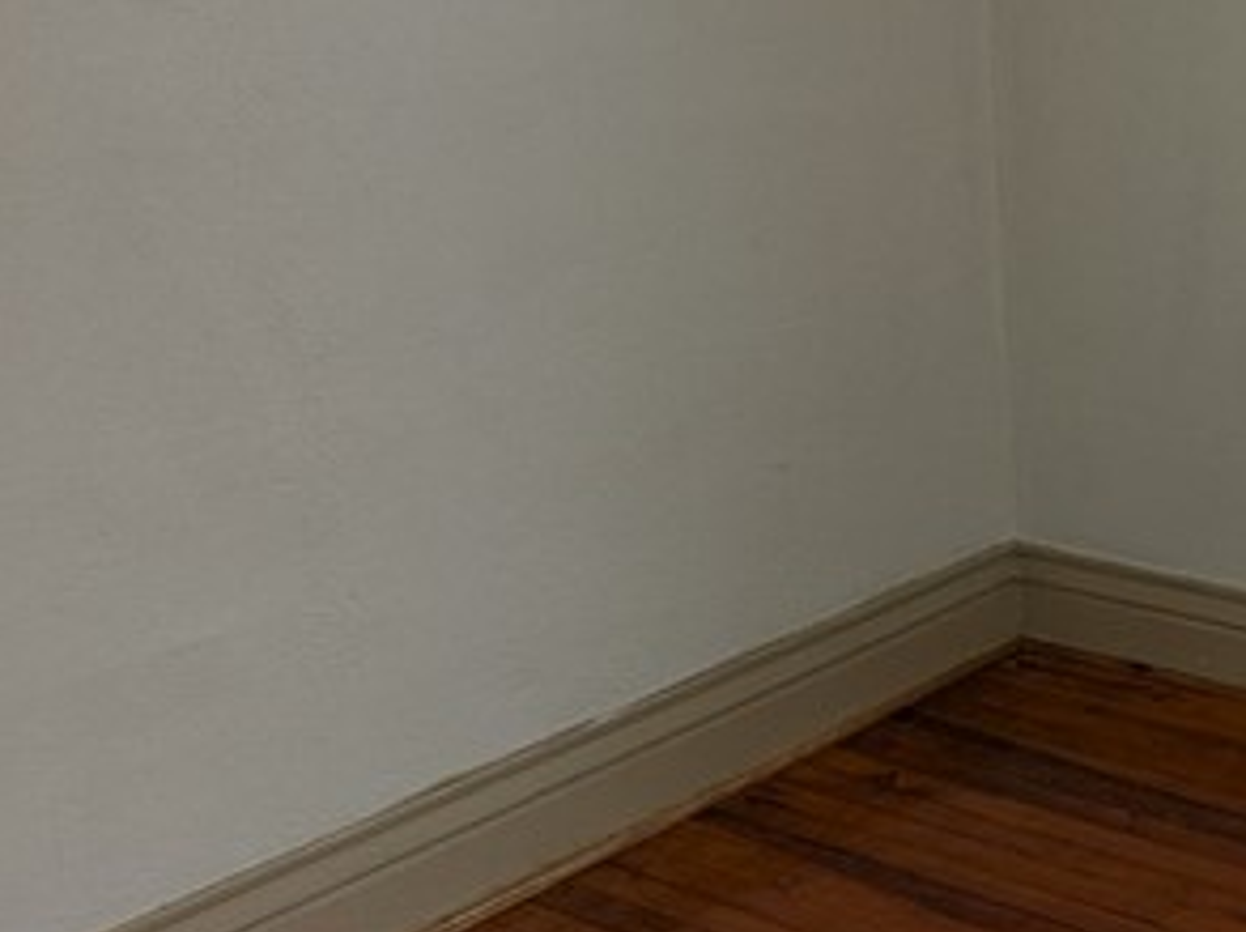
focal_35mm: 56
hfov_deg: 31.1
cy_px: 634
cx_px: 1323
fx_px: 2013
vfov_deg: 25.9
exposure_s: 1/290
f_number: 2.2
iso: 47
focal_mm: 2.35
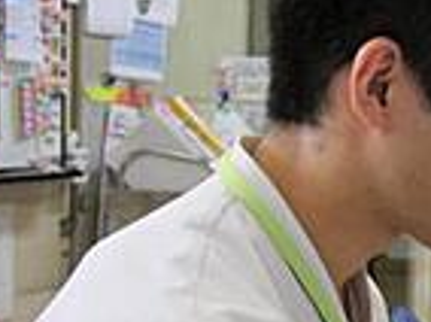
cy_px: 204
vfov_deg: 15.3
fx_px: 1193
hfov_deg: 19.7
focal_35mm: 96
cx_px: 464
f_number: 3.7
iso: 400
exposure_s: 1/60
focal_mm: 17
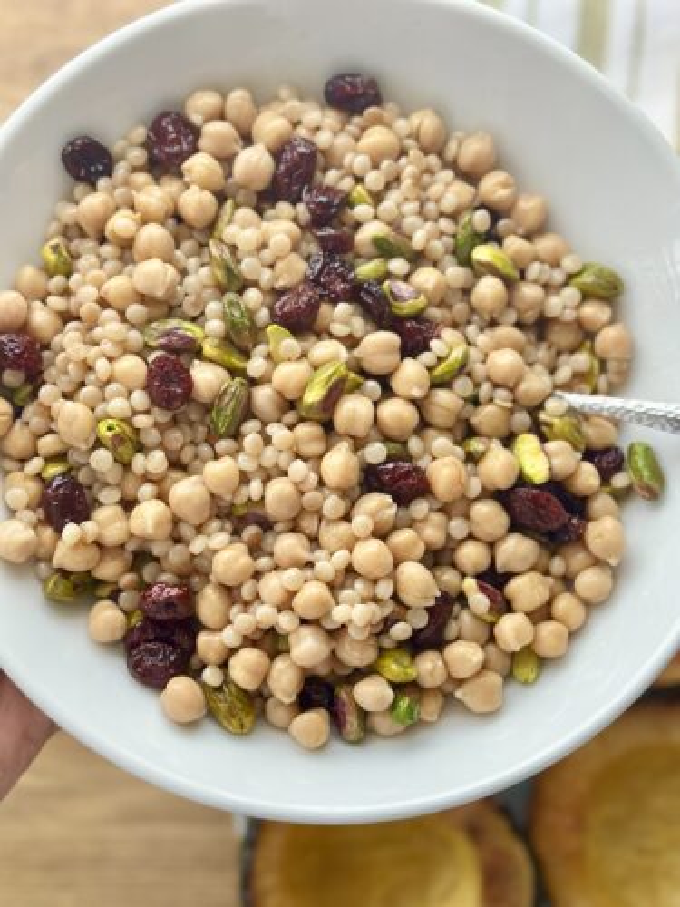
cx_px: 340
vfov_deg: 39.7
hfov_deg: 30.3
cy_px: 454
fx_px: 1257
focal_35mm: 48
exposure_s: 1/60
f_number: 1.78
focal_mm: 6.86
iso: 320
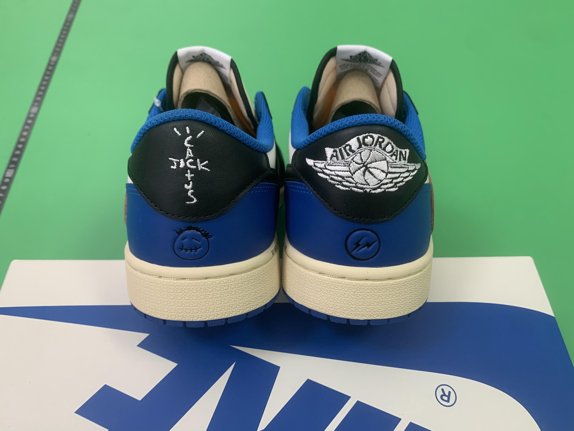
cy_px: 216
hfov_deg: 67.3
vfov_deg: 53.1
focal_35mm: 26
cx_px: 287
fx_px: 431
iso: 200
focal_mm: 4.25
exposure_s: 1/60
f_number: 1.8
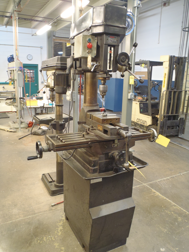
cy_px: 126
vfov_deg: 63.4
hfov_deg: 49.7
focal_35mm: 28
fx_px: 204
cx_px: 94
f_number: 3.9
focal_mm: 5
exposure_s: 1/5
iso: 200
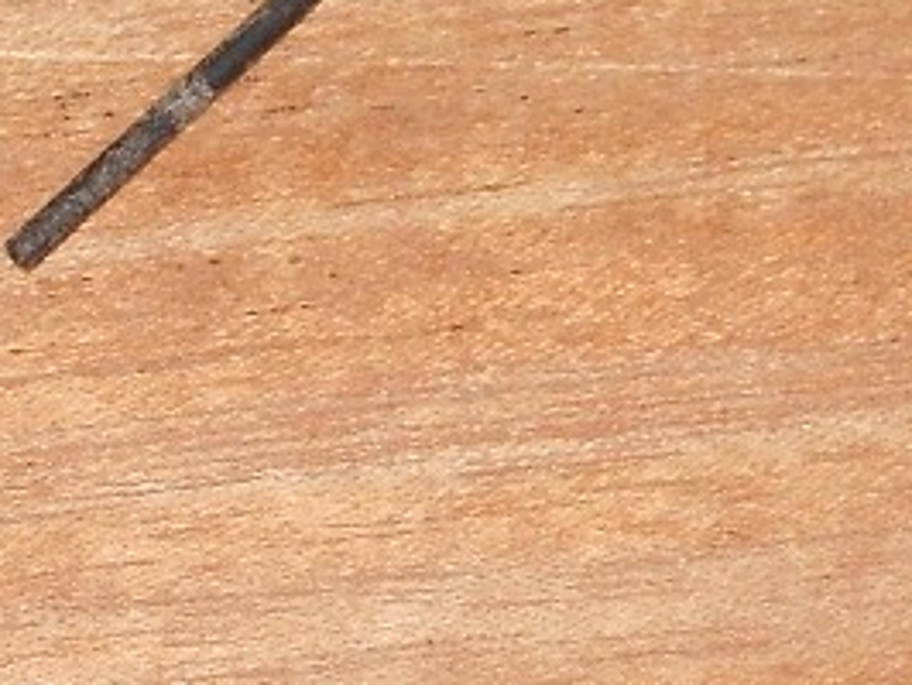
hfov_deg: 3.6
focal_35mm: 552
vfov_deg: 2.7
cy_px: -51
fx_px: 14556
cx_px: 1231
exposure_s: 1/60
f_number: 5.4
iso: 80
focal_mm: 18.3
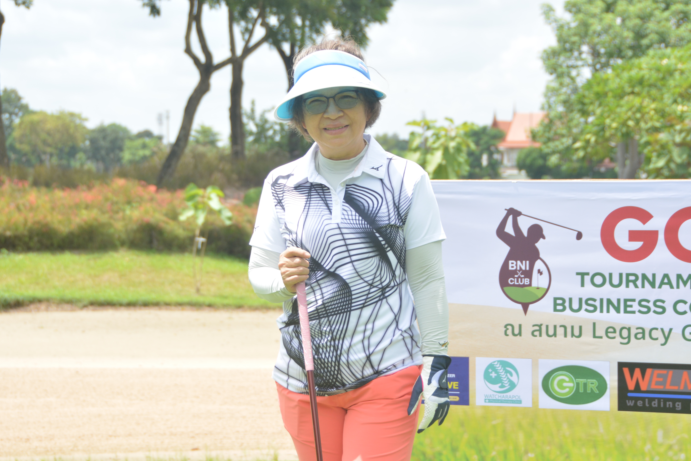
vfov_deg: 13.8
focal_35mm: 99
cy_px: 248
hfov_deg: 20.6
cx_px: 372
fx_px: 1900
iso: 400
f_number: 5.6
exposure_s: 1/800
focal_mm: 56
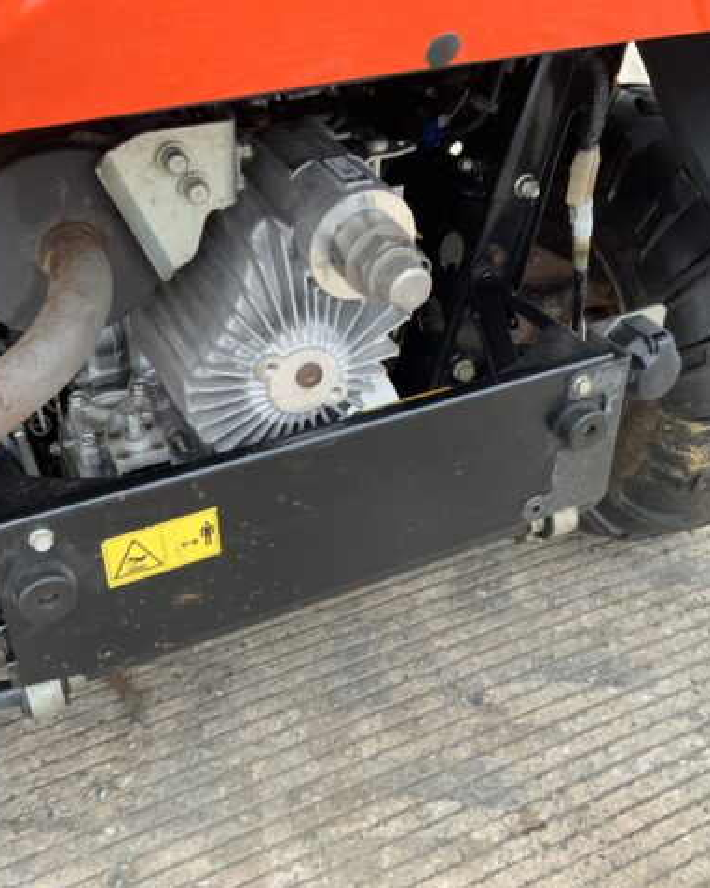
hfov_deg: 39.1
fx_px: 999
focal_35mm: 38
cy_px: 445
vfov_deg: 48.0
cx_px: 334
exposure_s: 1/77
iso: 64
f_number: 1.8
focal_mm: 3
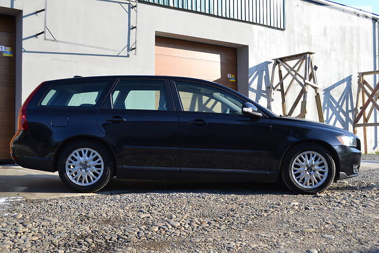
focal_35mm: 44
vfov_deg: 30.8
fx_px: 458
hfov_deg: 45.0
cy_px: 126
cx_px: 190
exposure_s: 1/125
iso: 100
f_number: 5.6
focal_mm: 29
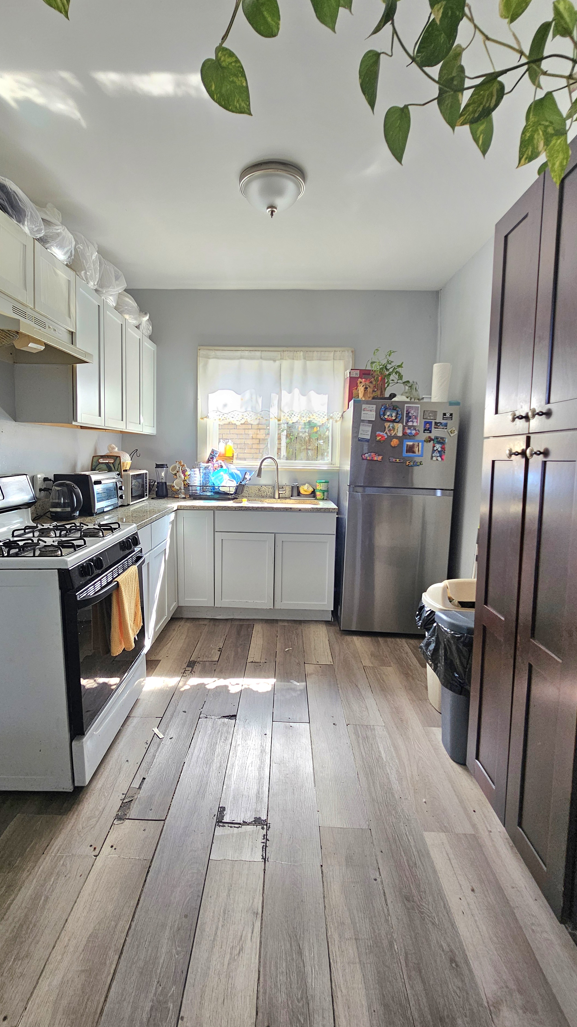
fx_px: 408
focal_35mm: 15
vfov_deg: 103.0
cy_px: 504
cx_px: 267
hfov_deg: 70.4
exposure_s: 1/60.2
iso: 64
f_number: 2.2
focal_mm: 2.2
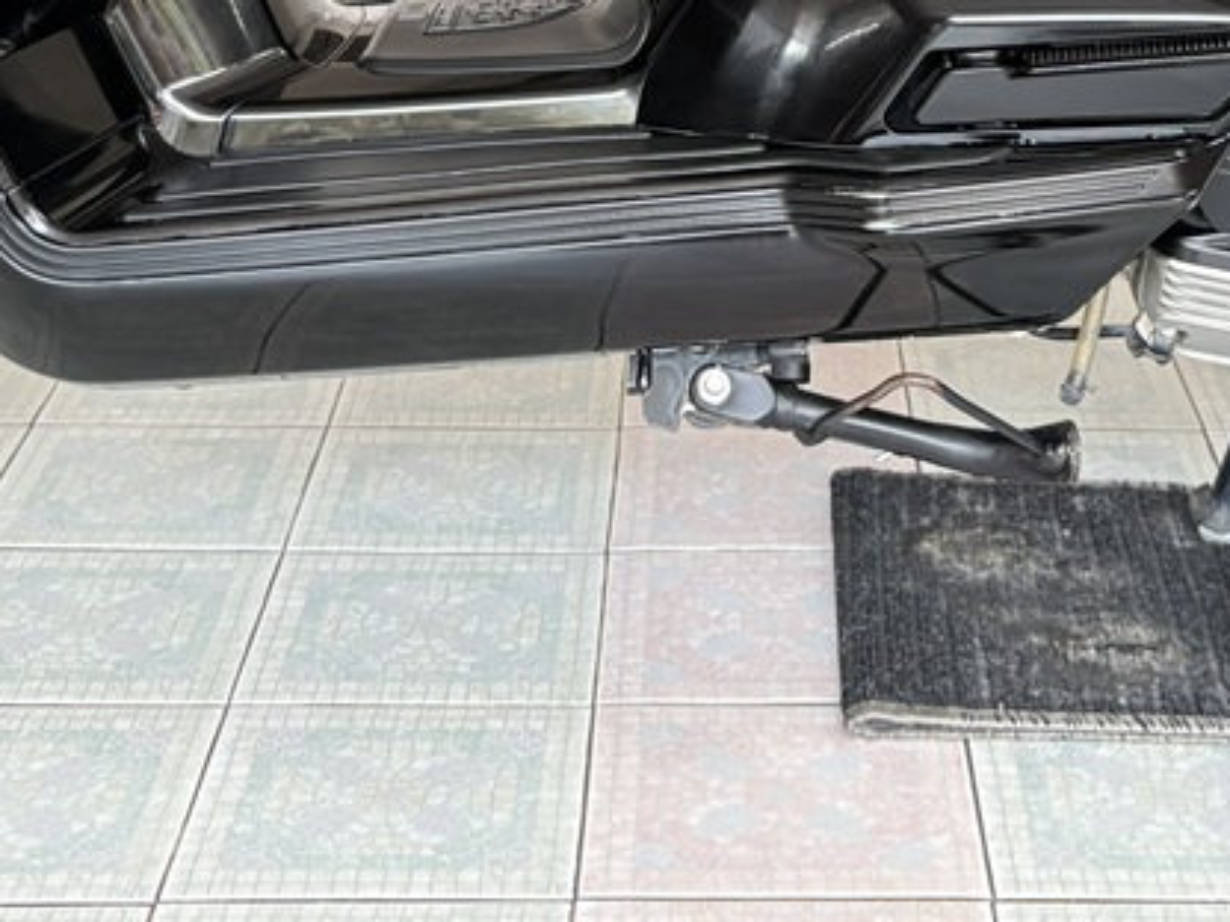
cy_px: -402
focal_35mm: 80
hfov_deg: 24.3
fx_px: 2843
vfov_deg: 16.9
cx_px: 778
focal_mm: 5.96
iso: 125
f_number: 1.6
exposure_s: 1/81
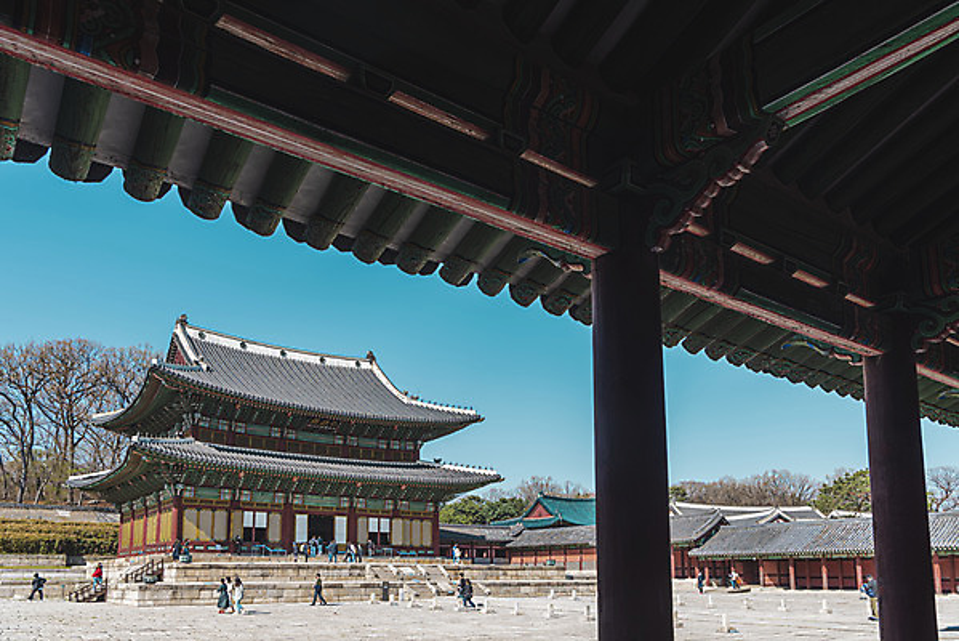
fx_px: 773
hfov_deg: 63.6
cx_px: 480
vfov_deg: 45.0
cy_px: 320
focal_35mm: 29
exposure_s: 1/125
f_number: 8
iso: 100
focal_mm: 29
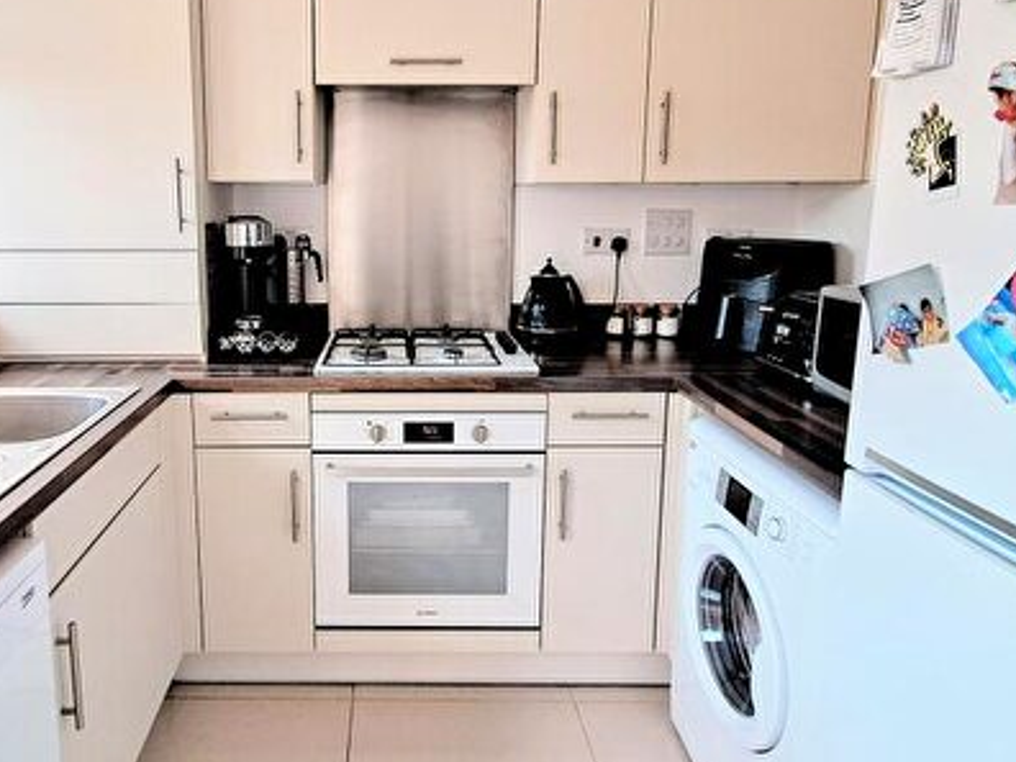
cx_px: 387
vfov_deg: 58.4
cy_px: 307
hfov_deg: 72.8
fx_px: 675
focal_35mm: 23
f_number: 2.2
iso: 125
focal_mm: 1.74
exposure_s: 1/50
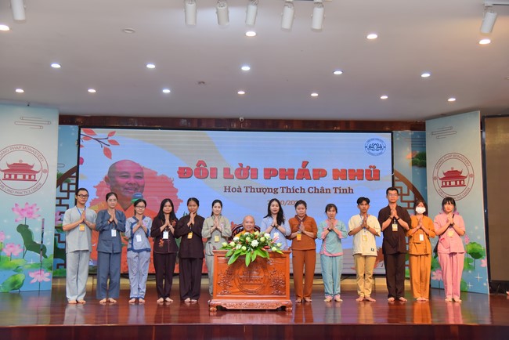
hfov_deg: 44.5
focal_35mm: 44
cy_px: 170
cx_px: 254
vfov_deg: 30.5
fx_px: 622
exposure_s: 1/160
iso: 1250
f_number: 4.5
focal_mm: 44
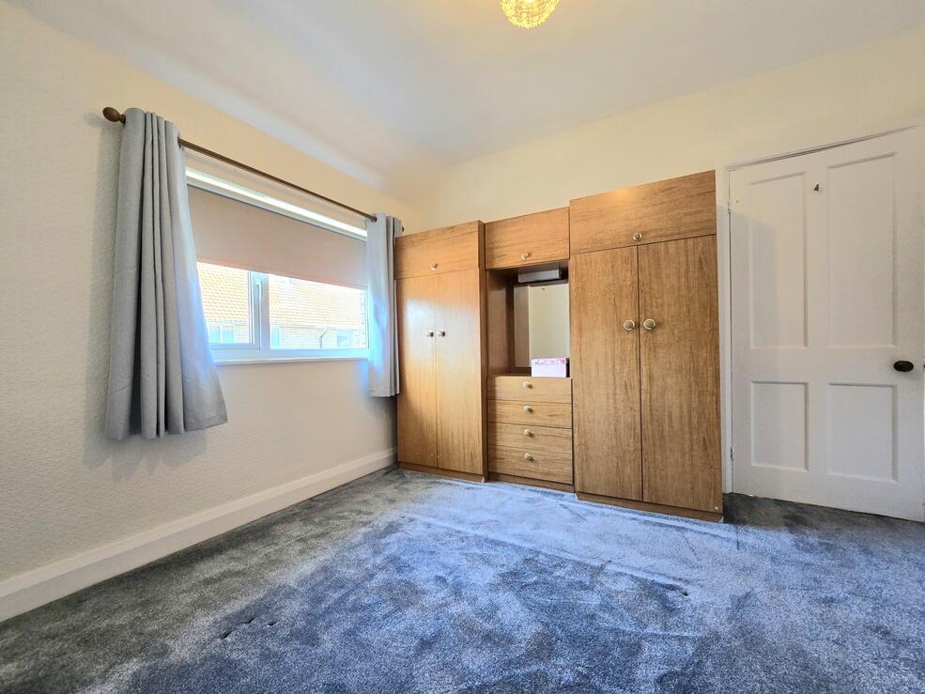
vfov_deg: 89.9
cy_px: 347
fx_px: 347
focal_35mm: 13
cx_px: 462
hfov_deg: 106.2
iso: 160
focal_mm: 2.2
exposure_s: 1/50.3
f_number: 2.2
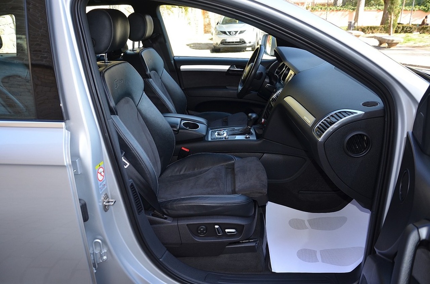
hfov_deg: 67.5
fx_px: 322
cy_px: 142
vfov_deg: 47.7
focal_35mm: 27
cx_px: 215
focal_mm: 18
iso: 200
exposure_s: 1/160
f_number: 3.5
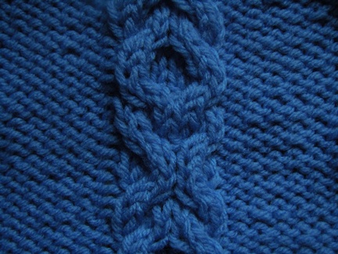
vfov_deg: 28.0
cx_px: 169
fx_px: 508
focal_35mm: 52
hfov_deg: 36.8
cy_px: 127
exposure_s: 1/160
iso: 200
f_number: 3.9
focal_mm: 9.3
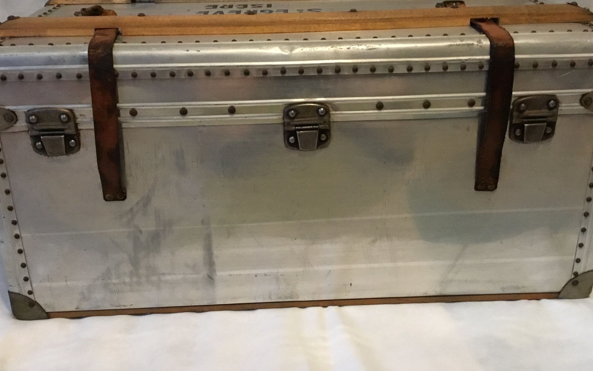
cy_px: 163
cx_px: 301
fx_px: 630
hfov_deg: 50.4
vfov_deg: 32.7
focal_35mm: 39
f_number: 2.4
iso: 250
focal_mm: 3.3
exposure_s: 1/17
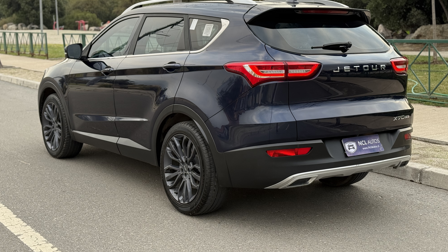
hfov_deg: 39.2
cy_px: 105
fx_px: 630
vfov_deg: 22.6
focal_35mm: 53
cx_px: 225
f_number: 1.78
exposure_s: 1/351
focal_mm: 6.76
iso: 80
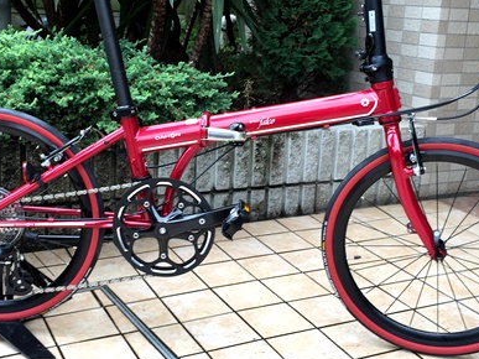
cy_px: 136
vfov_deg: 30.1
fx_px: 664
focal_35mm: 48
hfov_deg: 39.6
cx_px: 219
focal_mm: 4.15
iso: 40
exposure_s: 1/120
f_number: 2.2
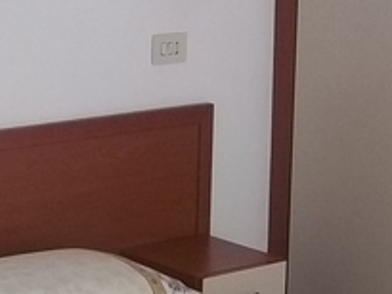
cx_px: 92
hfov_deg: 15.7
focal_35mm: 125
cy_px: 170
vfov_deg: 11.9
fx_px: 1416
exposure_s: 1/25
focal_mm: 5.7
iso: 160
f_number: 2.9
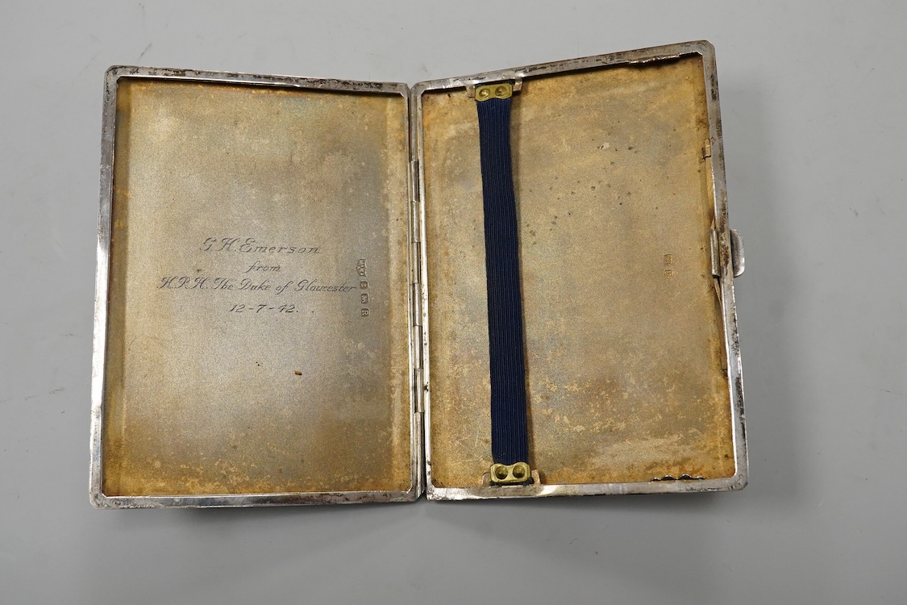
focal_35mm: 45
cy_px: 302
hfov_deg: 43.6
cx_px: 454
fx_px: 1134
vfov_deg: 29.9
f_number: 11
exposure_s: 1/250
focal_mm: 30
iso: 2500
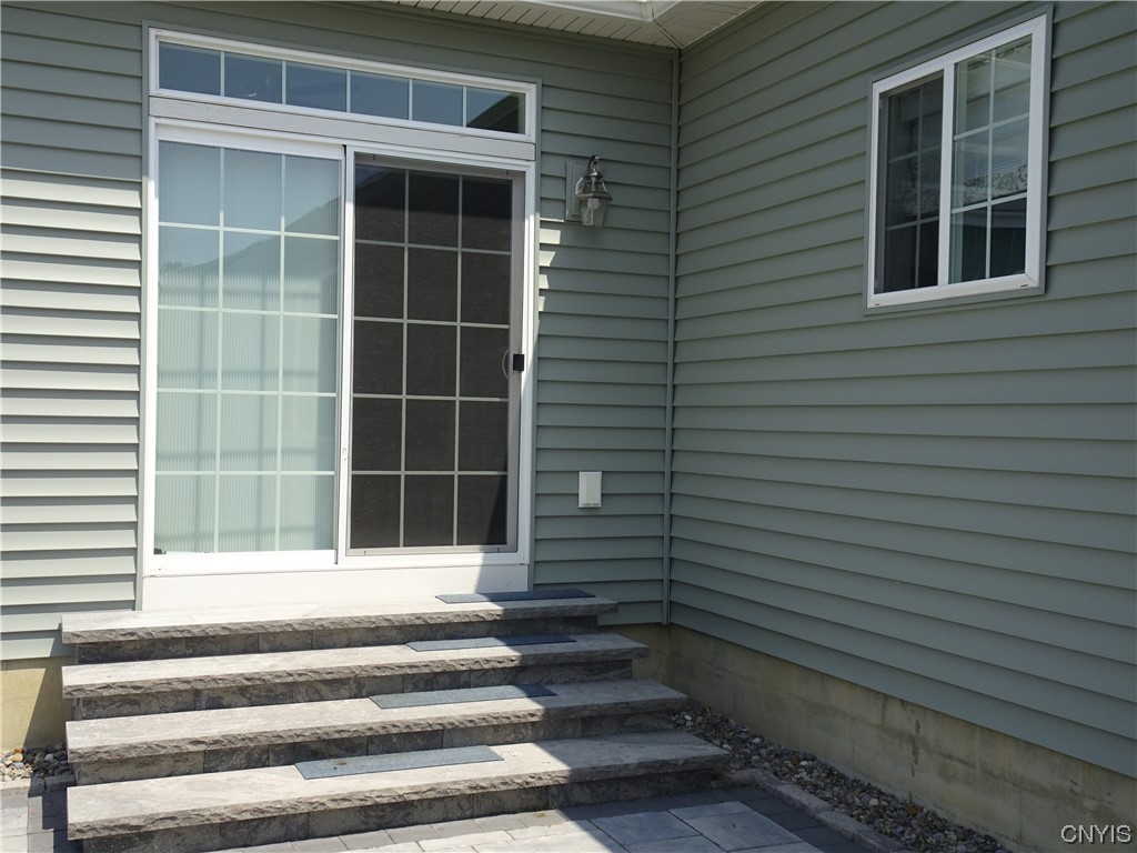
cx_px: 568
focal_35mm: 34
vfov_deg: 41.8
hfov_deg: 54.0
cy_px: 426
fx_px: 1117
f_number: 4
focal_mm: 5.79
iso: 80
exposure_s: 1/640
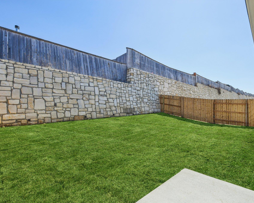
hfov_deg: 89.5
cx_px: 134
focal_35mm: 17
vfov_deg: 77.0
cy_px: 101
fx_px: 128
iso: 400
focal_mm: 10
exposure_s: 1/1250
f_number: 8
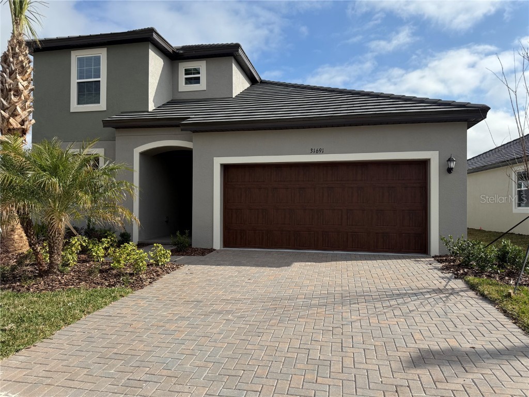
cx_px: 264
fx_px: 367
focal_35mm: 24
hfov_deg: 71.6
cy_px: 198
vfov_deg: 56.8
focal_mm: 6.76
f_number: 1.78
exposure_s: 1/5714
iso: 80
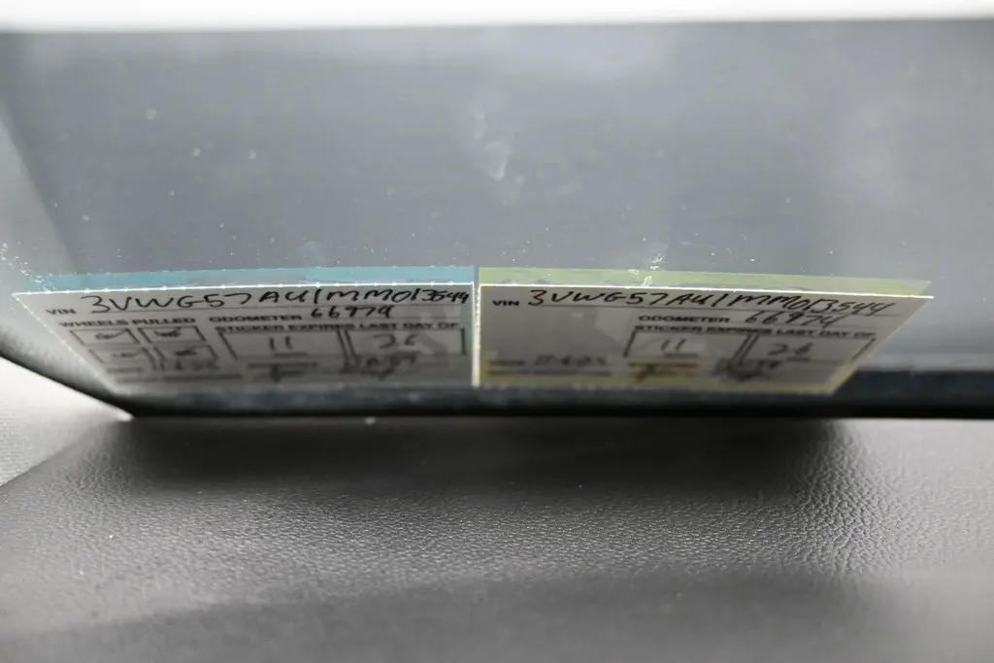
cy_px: 332
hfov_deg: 49.5
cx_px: 497
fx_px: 1077
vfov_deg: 34.2
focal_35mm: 39
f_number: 4.5
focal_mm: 26
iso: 1000
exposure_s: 1/125
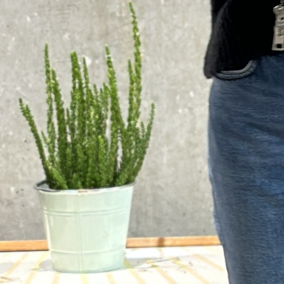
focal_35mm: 284
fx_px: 2636
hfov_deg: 6.1
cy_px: 57
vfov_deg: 6.2
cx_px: 500
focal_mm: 6.86
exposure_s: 1/50
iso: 64
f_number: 1.78
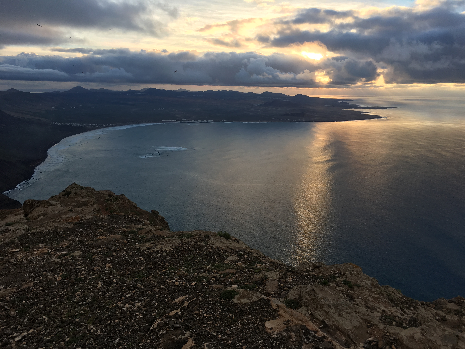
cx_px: 232
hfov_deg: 61.7
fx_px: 390
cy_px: 174
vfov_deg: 48.2
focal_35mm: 29
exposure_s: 1/455
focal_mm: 4.15
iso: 25
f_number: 2.2
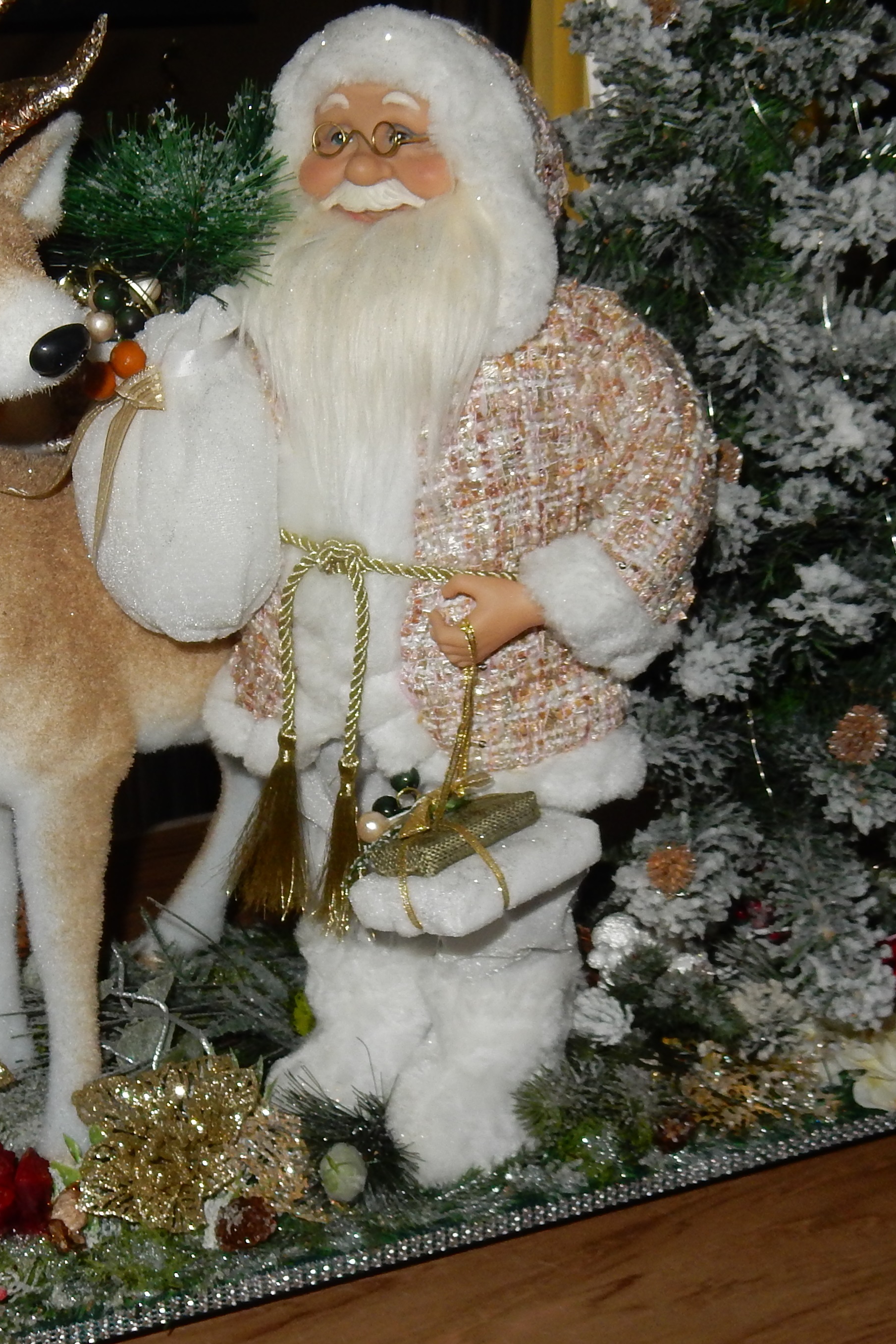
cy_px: 664
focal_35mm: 53
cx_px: 361
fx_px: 1978
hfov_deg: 25.5
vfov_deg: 37.5
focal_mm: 5.4
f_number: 4
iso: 200
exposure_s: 1/30
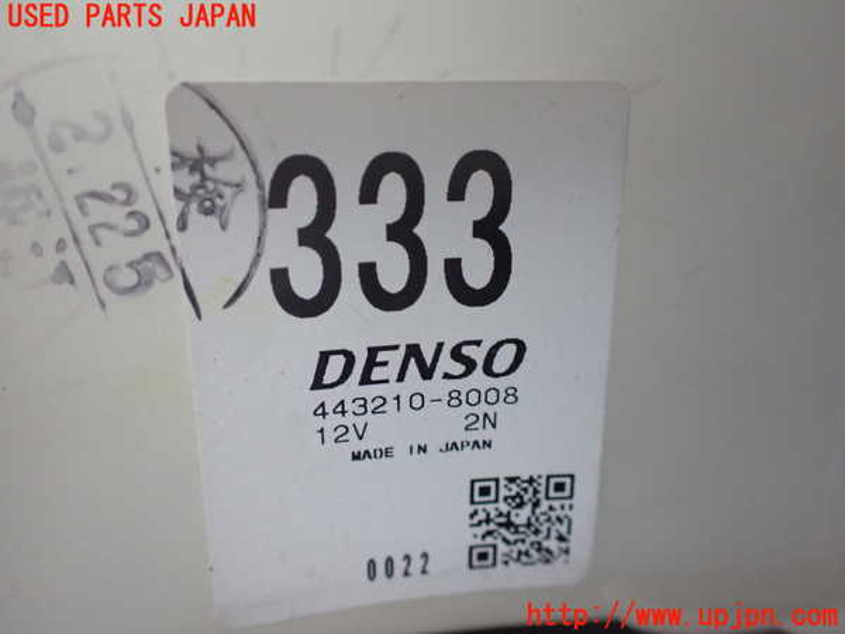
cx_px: 422
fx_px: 732
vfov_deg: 46.8
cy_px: 317
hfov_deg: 60.0
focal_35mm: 30
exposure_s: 1/30
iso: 1250
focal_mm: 5.4
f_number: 2.3
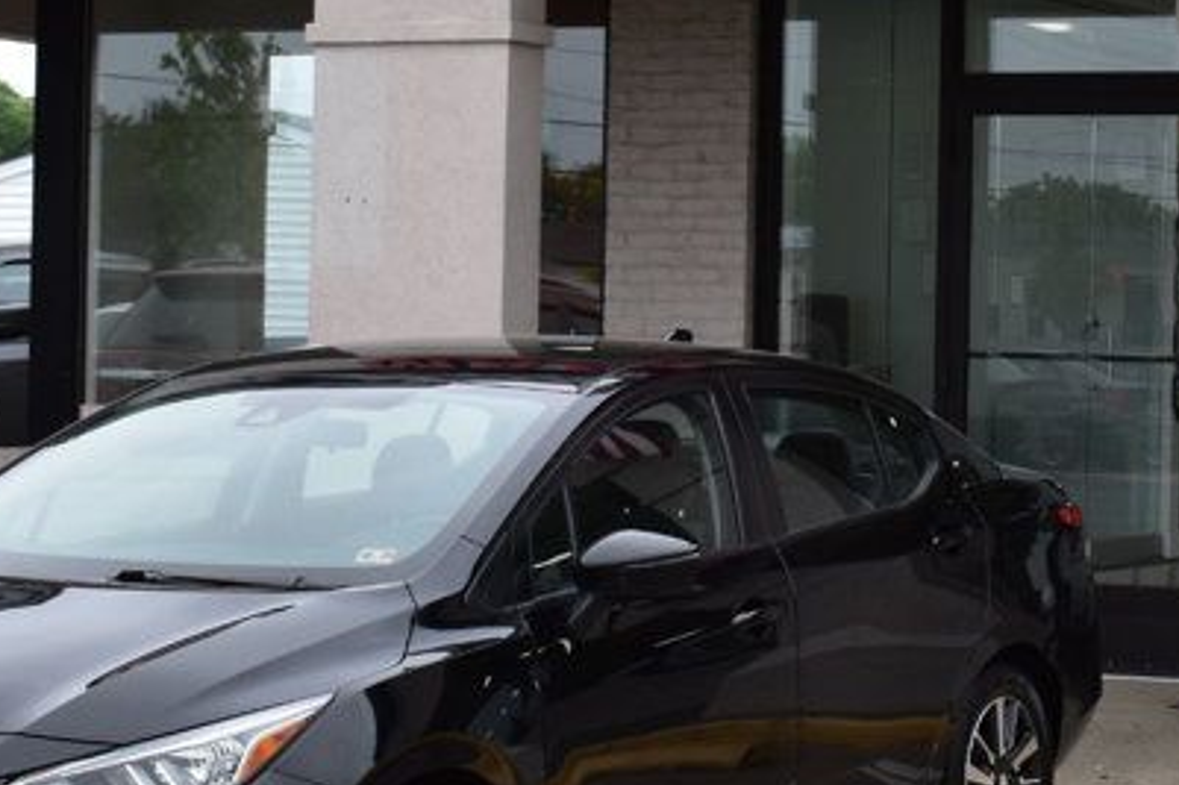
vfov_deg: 11.9
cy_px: 312
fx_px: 3765
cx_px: 1129
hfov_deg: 17.5
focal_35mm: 115
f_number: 10
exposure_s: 1/200
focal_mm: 30
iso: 400
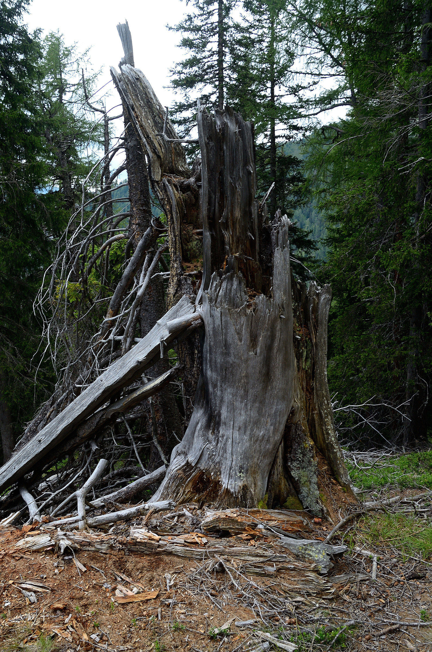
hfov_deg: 47.7
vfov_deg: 67.5
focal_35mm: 27
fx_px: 488
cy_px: 326
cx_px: 216
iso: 200
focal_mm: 18
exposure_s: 1/125
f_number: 8
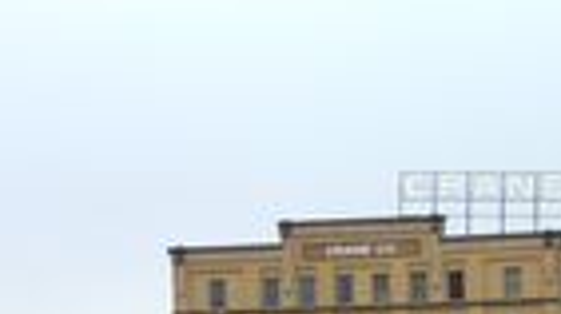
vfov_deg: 7.0
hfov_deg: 12.6
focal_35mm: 170
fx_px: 2526
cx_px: 473
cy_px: 513
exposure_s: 1/50
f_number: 4.9
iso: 80
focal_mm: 9.8
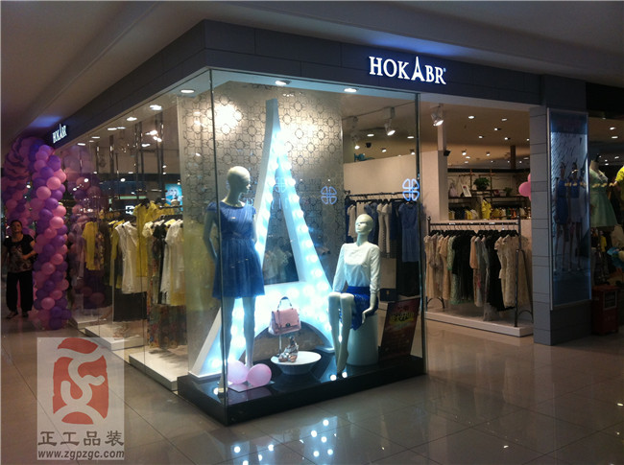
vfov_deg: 40.6
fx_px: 630
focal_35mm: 35
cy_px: 232
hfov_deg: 52.7
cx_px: 312
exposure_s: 1/100
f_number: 2.8
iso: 100
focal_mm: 3.85
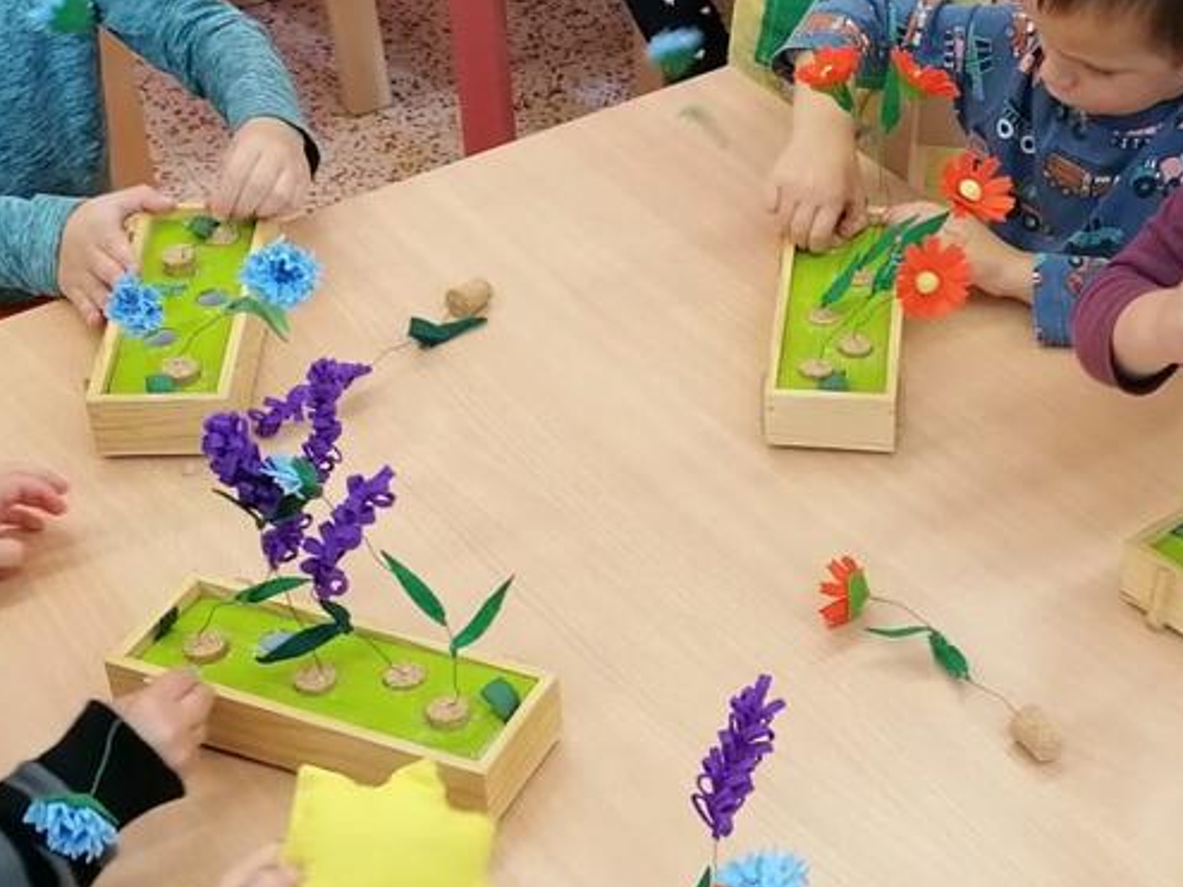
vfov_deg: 20.1
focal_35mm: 73
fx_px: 2494
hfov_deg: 26.1
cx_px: 977
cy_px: 622
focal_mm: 4.75
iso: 125
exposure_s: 1/50
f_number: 1.8
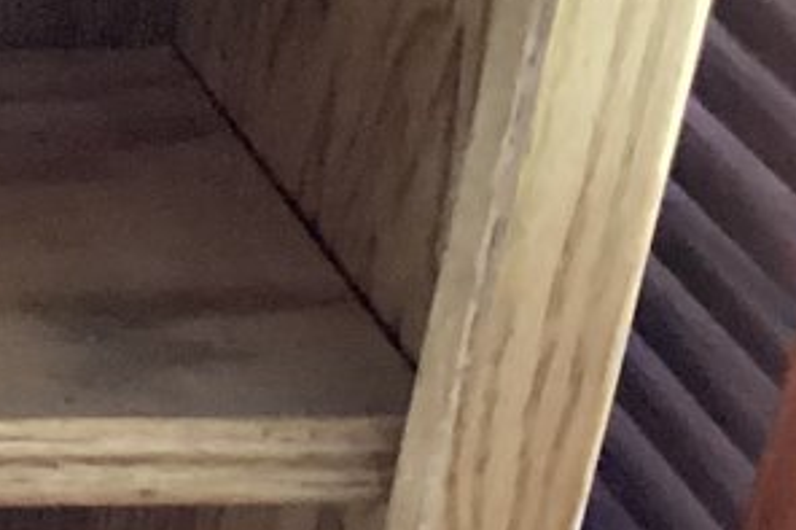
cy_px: 561
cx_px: -1085
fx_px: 3646
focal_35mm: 165
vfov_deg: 8.3
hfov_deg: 10.7
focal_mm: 3.3
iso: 640
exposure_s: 1/24
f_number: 2.4
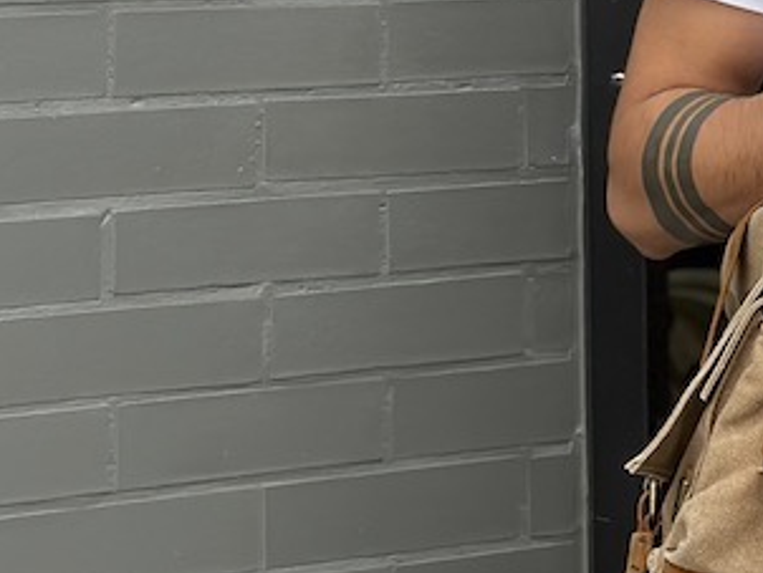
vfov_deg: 7.4
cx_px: 834
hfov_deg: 9.9
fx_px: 4346
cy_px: -275
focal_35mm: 197
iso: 80
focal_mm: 6.86
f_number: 1.78
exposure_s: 1/356
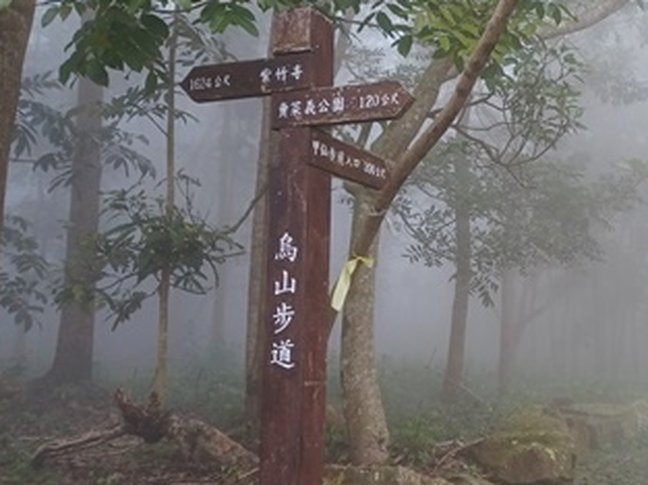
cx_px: 544
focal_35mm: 48
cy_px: 255
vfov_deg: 30.2
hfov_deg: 37.8
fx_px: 898
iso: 40
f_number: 1.8
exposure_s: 1/59
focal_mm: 4.6
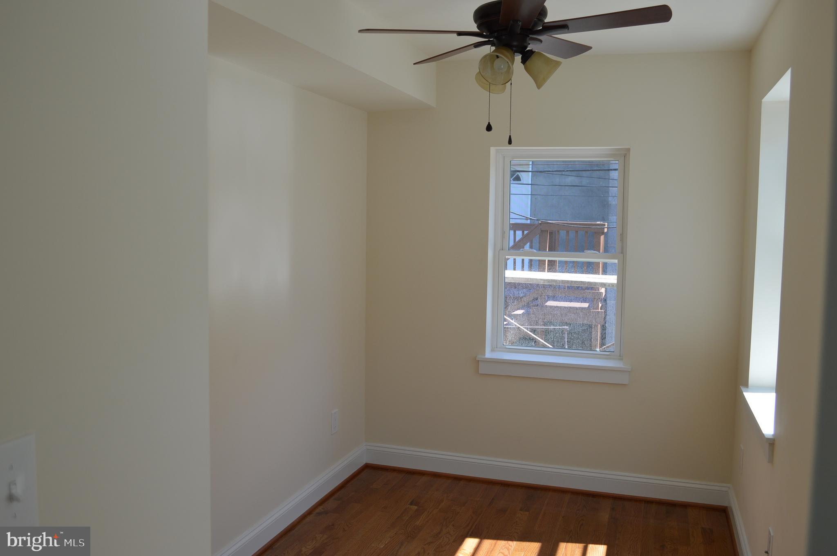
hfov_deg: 57.3
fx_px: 766
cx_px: 418
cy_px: 278
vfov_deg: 39.9
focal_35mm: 33
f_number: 5.6
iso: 200
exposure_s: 1/125
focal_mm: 22
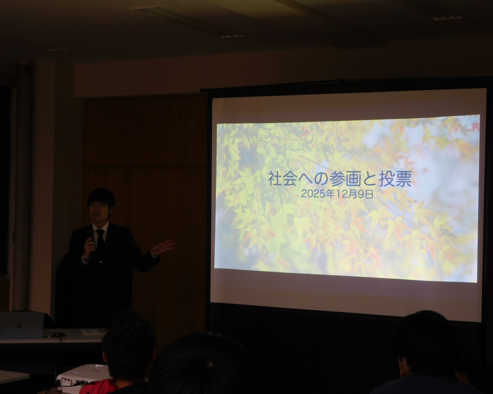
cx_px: 236
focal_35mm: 65
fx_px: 948
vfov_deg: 23.5
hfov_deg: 29.1
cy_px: 196
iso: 160
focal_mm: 11.1
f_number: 4.4
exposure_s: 1/30
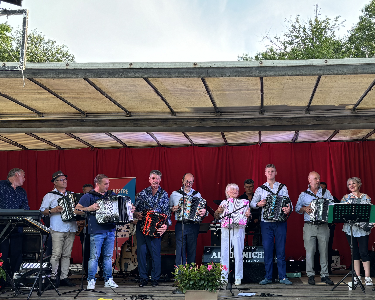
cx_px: 248
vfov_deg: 35.6
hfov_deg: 43.2
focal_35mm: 42
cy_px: 179
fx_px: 466
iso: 40
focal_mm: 5.96
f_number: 1.6
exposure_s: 1/121
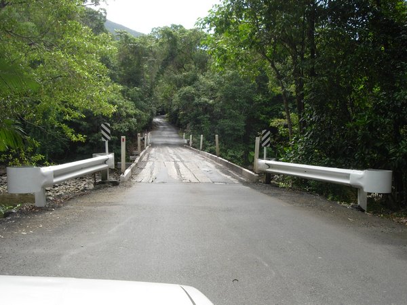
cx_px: 204
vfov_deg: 37.7
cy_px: 152
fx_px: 447
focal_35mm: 38
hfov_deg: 49.0
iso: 79
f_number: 4.8
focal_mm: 7.8
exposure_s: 1/209
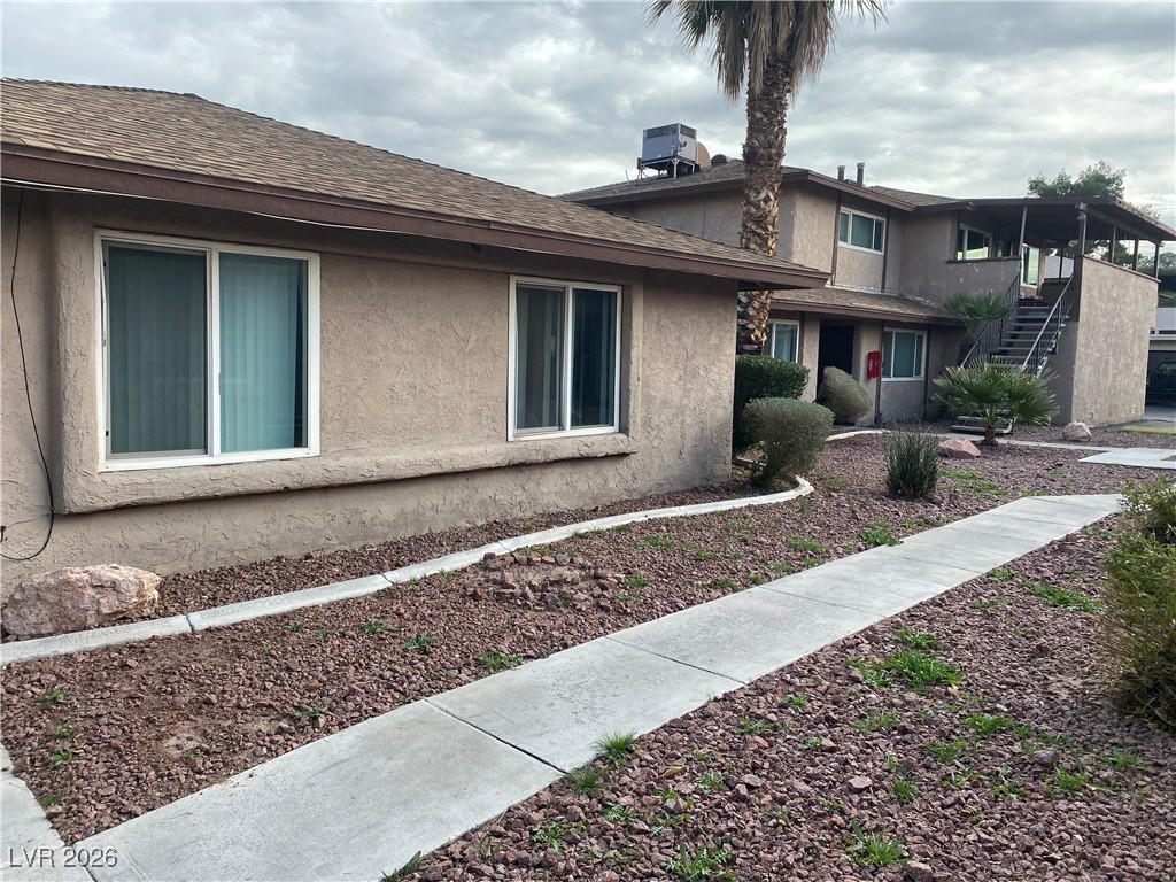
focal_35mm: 26
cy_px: 441
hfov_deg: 67.3
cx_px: 588
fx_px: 883
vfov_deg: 53.1
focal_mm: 4.25
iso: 32
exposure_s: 1/1063
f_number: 1.8
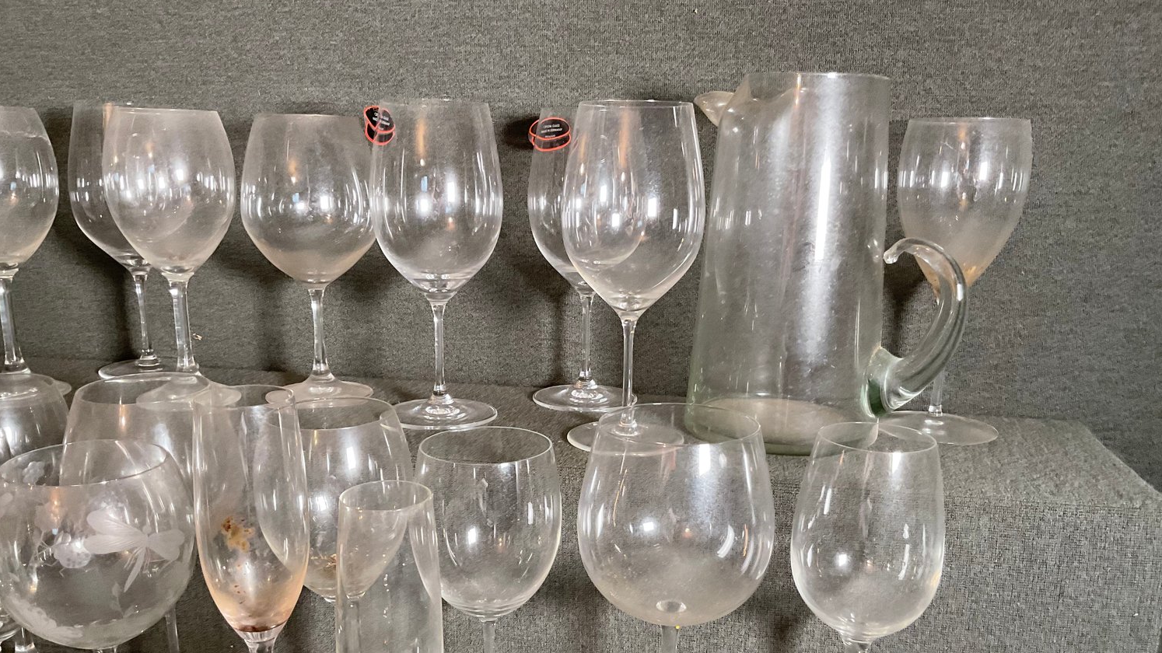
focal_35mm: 32
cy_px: 410
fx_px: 986
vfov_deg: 36.4
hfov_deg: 61.0
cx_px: 585
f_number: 1.8
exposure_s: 1/60
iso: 160
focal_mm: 3
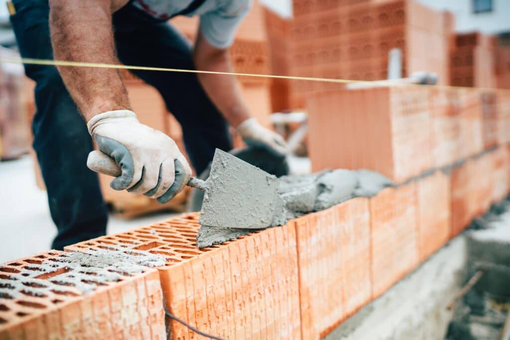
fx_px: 496
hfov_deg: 54.4
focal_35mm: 35
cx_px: 255
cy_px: 170
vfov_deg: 37.9
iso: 160
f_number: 1.7
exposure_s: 1/3200
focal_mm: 35
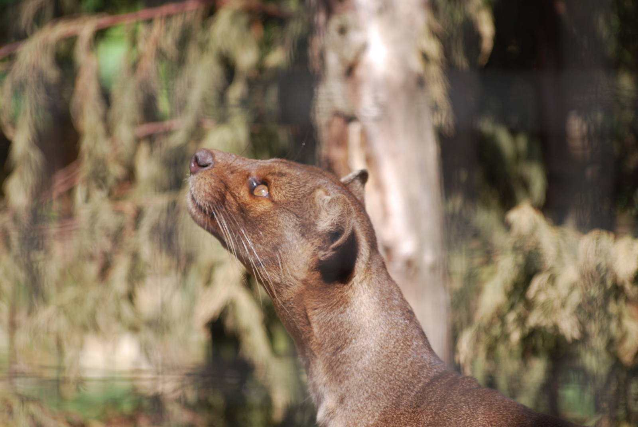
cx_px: 319
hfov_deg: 7.0
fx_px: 5190
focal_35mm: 292
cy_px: 214
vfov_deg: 4.7
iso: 200
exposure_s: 1/640
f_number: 5
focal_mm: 195
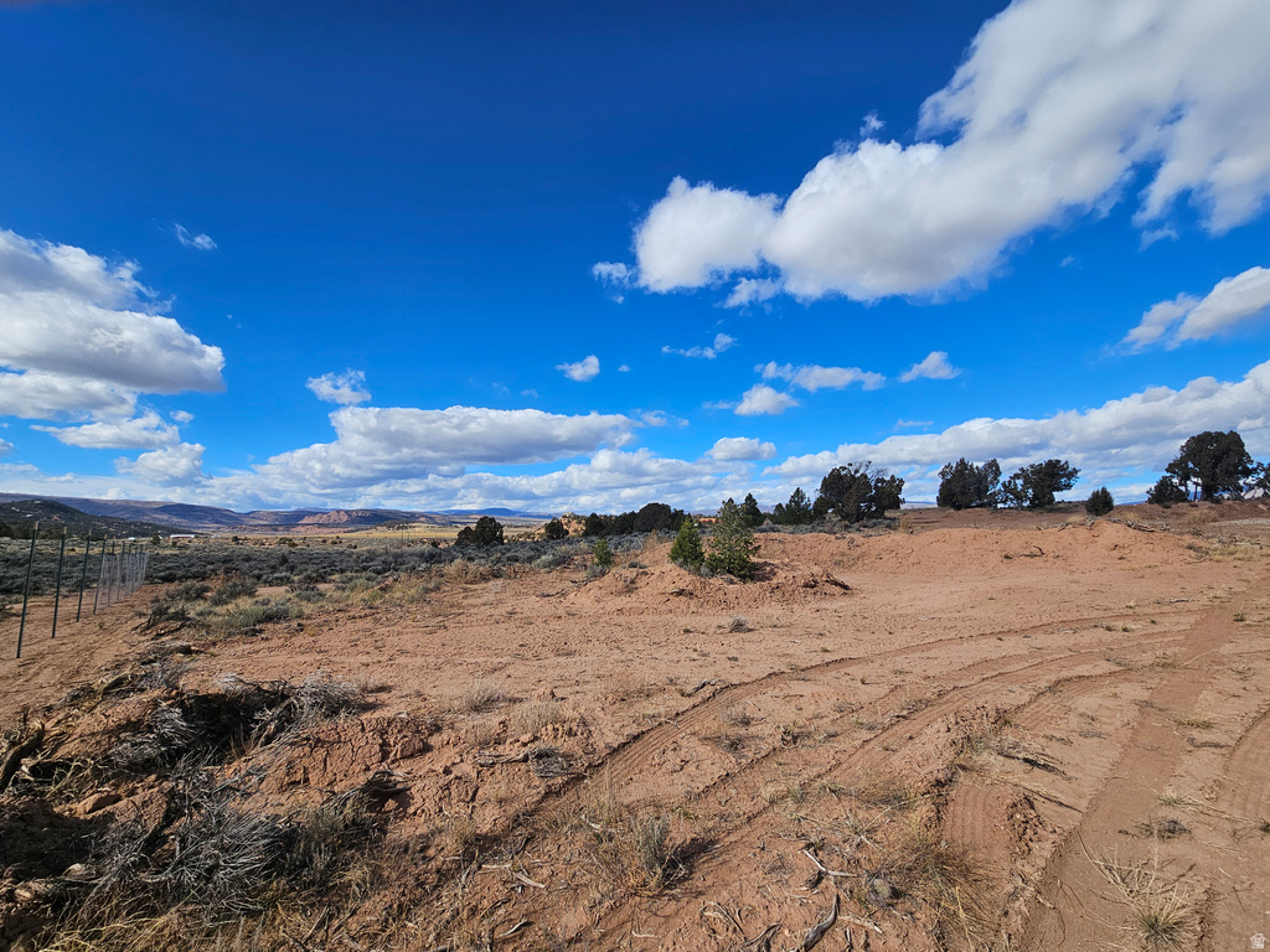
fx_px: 477
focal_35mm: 13
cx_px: 635
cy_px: 476
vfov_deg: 89.9
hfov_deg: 106.2
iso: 50
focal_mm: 2.2
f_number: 2.2
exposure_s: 1/2921
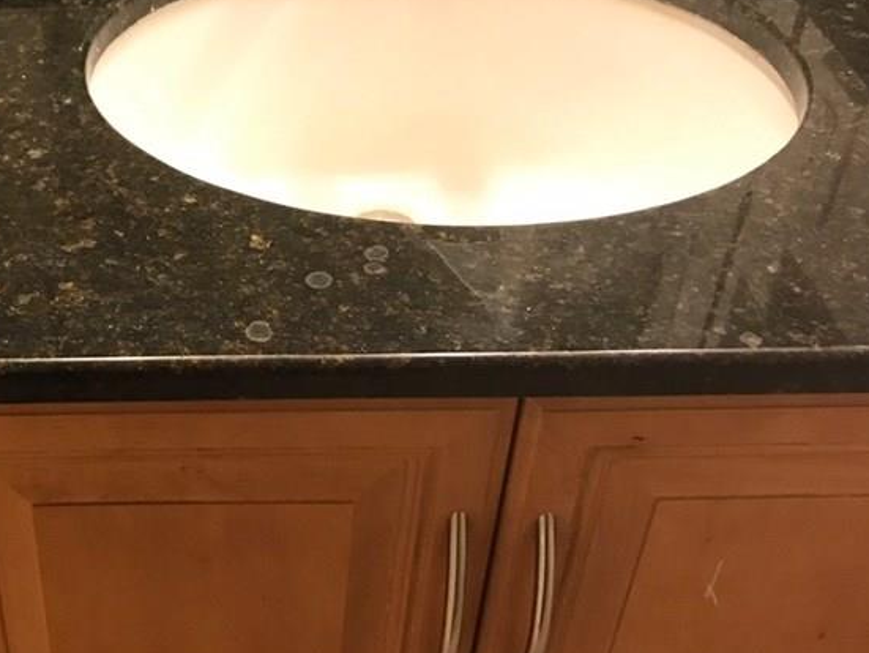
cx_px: 210
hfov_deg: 35.9
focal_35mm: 52
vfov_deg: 28.1
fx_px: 1306
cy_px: 317
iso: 64
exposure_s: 1/15
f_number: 1.8
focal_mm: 3.99
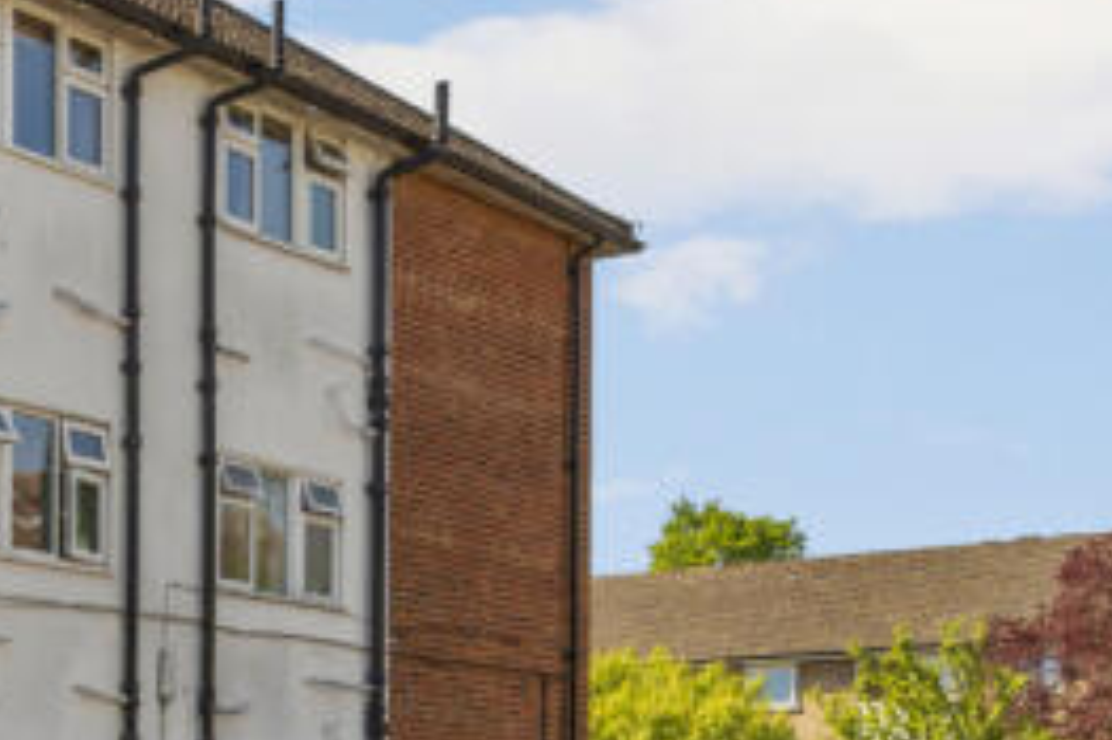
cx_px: -562
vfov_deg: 18.9
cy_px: 734
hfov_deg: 23.2
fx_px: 2161
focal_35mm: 70
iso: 200
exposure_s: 1/250
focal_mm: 18
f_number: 8
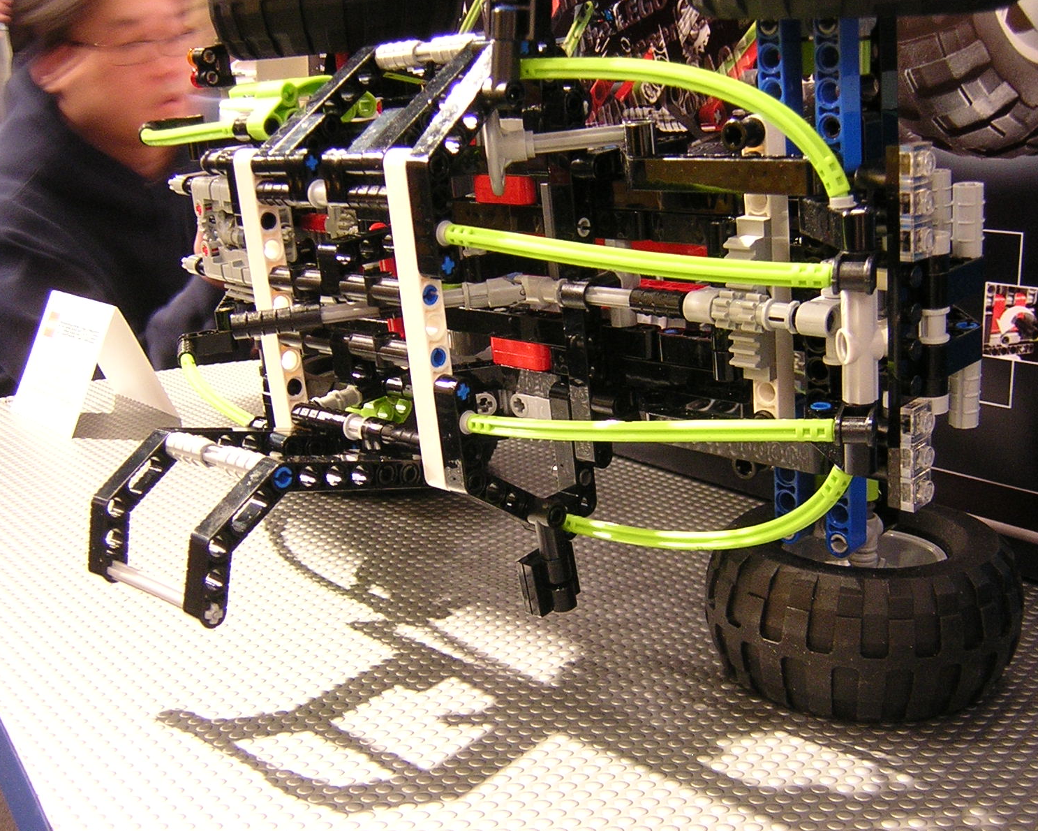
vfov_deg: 35.7
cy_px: 416
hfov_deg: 43.8
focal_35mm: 42
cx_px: 529
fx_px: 1290
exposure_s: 1/3.4
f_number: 2.7
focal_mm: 5.2
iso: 354
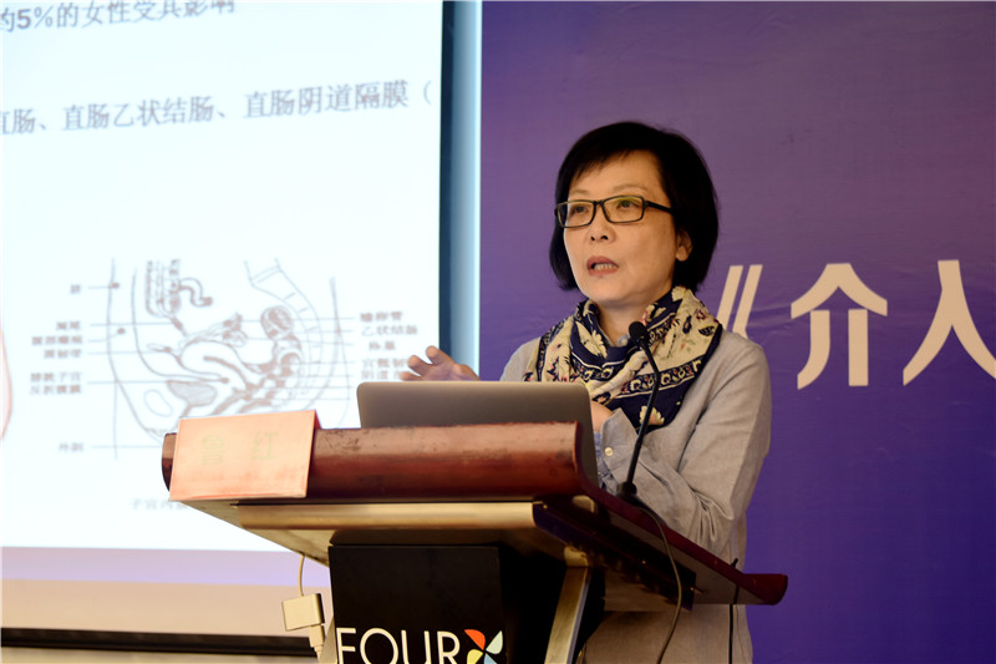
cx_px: 498
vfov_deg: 17.5
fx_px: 2157
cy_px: 332
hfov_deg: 26.0
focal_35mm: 78
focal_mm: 78
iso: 800
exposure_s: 1/13
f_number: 5
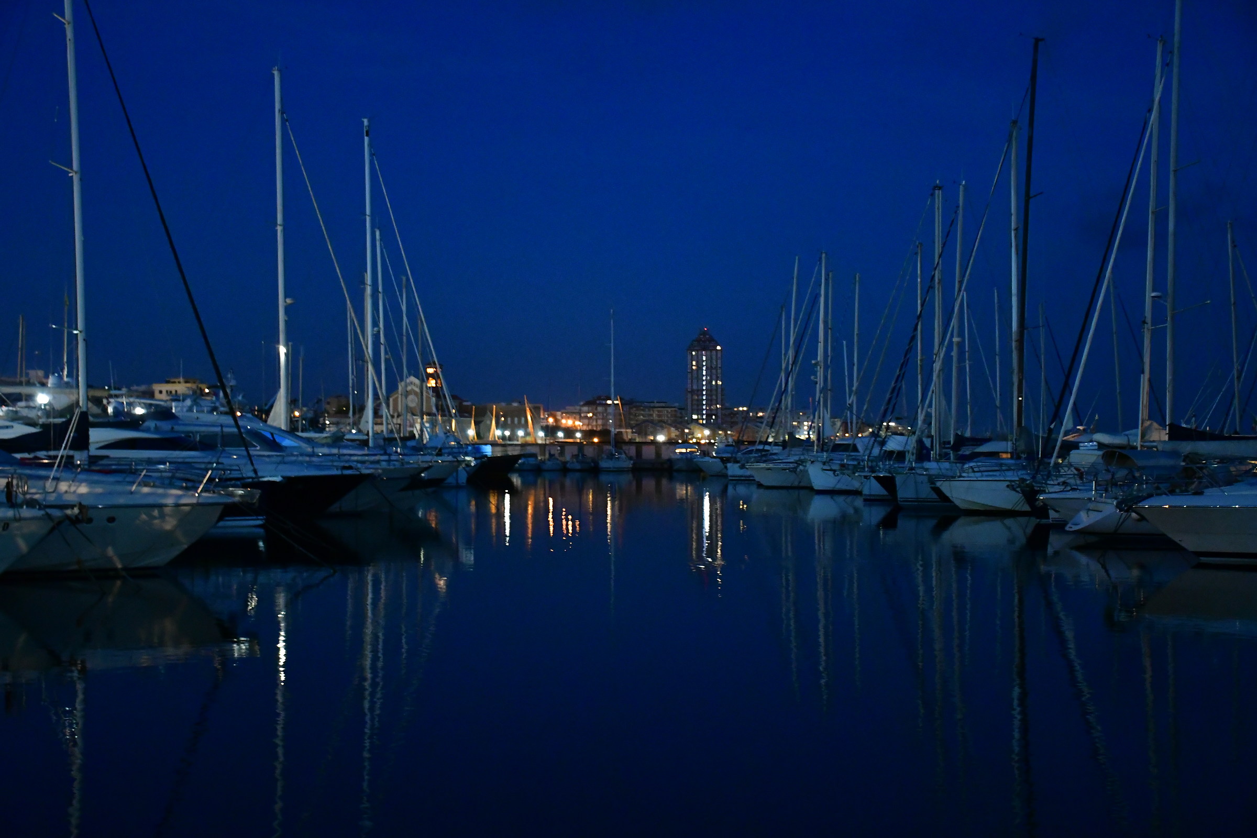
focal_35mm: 45
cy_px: 419
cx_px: 628
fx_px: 1571
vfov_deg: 29.9
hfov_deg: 43.6
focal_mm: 30
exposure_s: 1/13
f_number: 4
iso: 6400
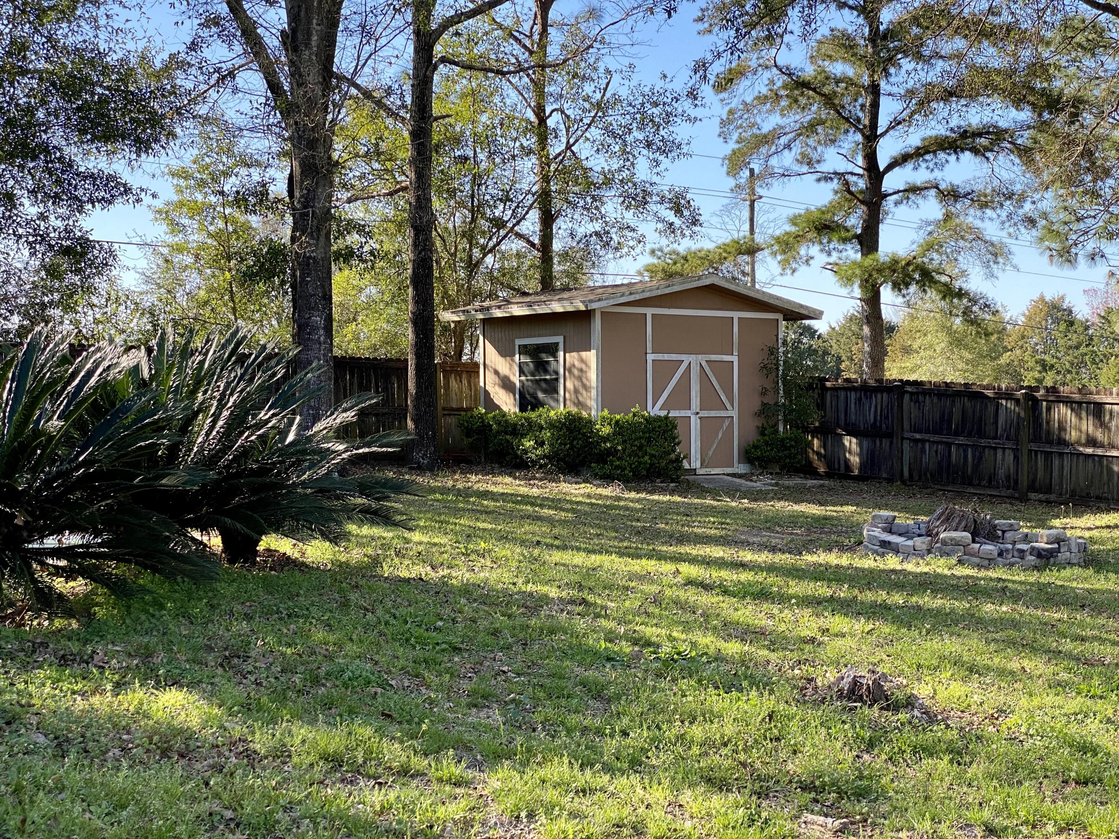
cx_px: 560
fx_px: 1681
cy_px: 420
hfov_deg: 36.8
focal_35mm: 52
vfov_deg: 28.0
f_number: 2
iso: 20
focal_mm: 6
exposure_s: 1/403
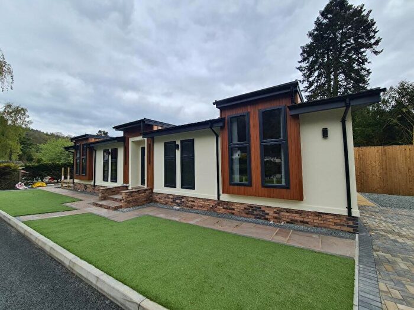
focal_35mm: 13
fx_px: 155
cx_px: 207
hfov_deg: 106.2
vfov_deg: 89.9
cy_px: 155
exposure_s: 1/762
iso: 64
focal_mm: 2.22
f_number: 2.2
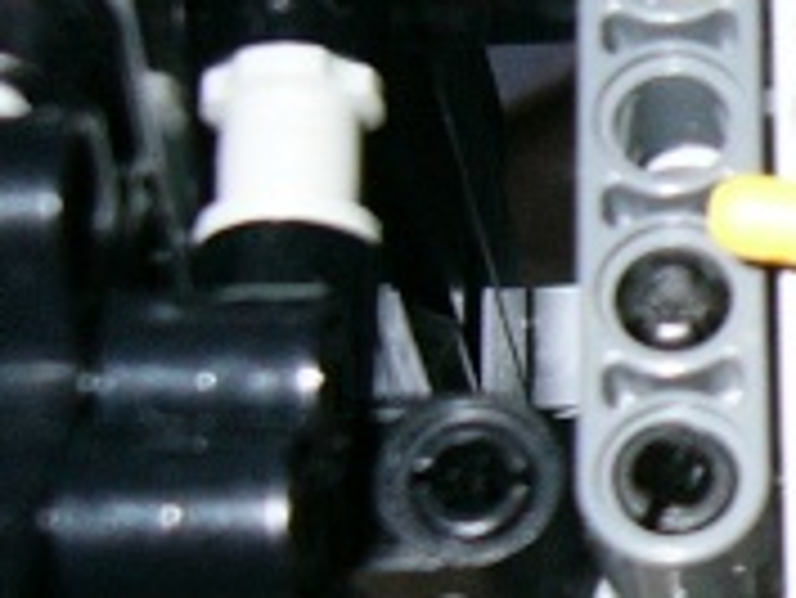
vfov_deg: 9.6
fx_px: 3544
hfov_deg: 11.7
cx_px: 1522
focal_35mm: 154
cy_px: 342
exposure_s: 1/60
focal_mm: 5.8
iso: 100
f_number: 2.8
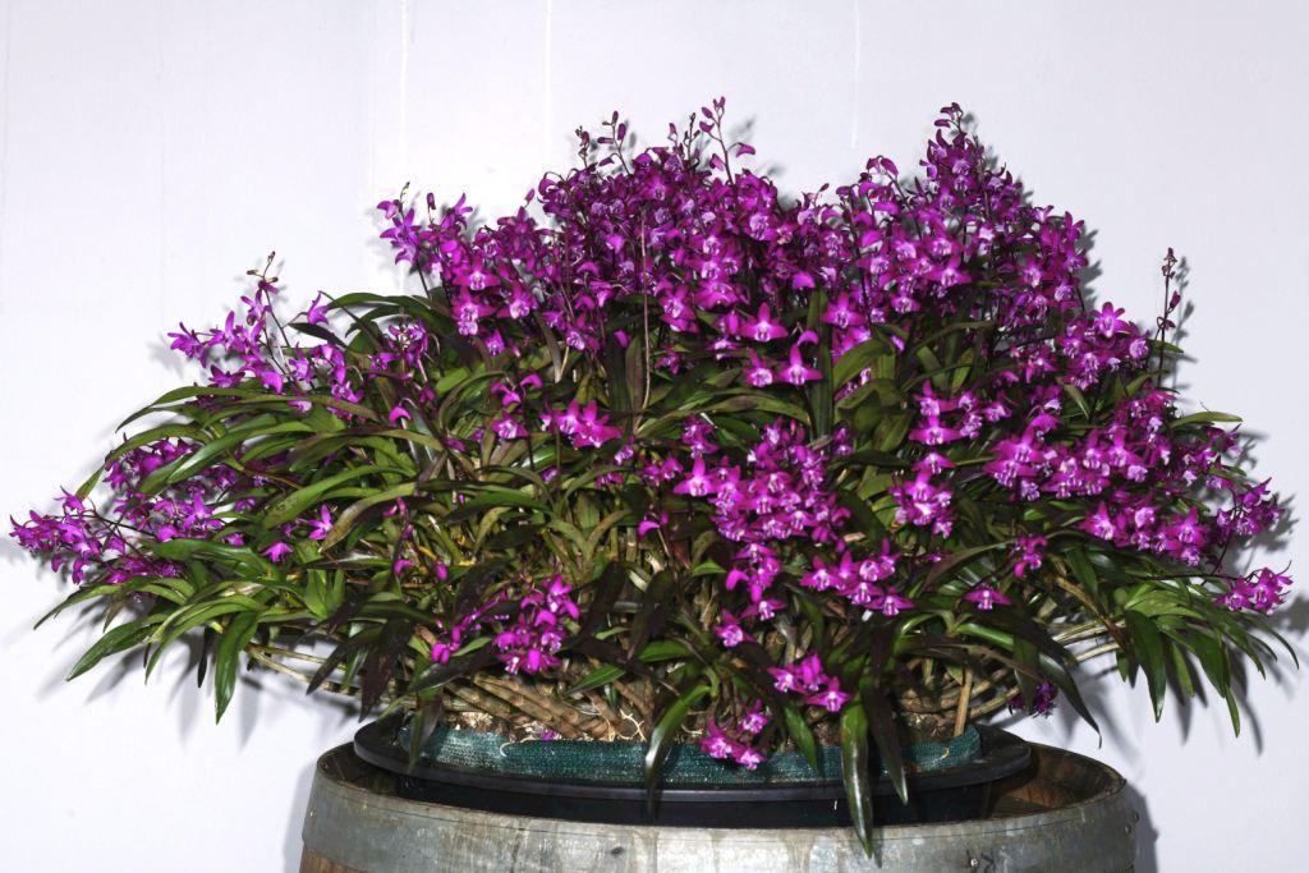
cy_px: 436
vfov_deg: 15.2
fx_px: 3273
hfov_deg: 22.6
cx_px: 654
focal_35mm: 90
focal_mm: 90
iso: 400
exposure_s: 1/250
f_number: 10
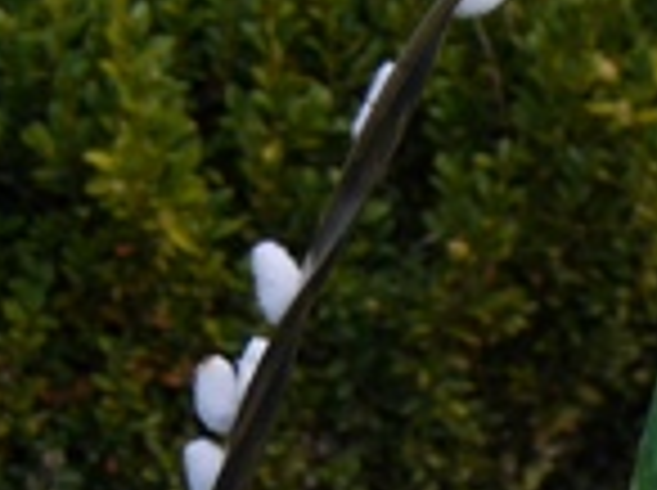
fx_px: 8337
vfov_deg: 3.3
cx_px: 1364
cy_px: 1054
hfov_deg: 4.4
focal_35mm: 440
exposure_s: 1/640
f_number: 5
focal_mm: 32
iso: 200
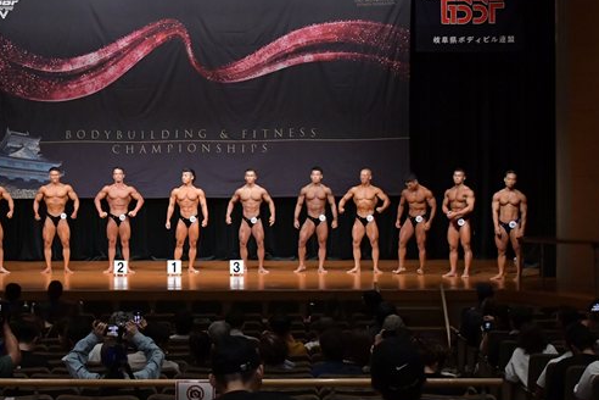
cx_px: 171
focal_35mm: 85
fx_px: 1414
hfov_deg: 23.7
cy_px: 182
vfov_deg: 16.1
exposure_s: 1/400
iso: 5000
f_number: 5.6
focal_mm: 36
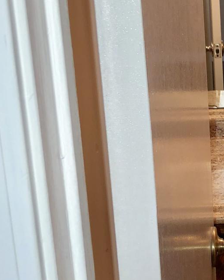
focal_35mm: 85
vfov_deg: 22.5
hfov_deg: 16.7
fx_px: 705
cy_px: 142
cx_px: 318
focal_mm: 3.99
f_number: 1.8
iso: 25
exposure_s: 1/15
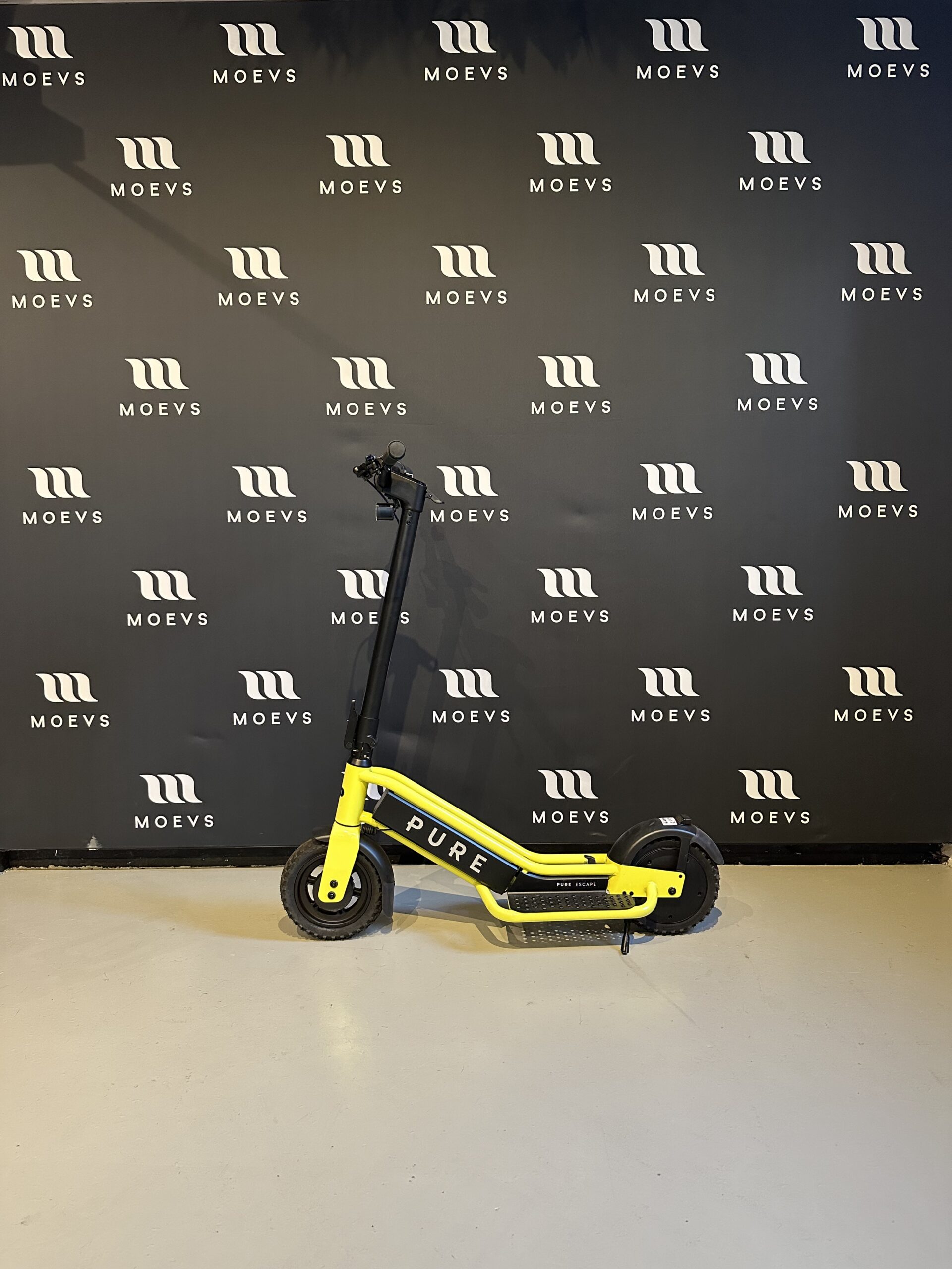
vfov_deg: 71.6
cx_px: 476
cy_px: 634
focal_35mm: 24
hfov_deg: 56.8
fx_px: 880
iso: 500
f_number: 1.78
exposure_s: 1/50
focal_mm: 6.86
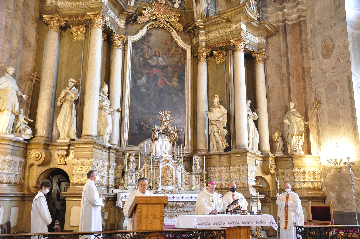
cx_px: 180
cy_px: 120
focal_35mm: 36
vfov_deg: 36.8
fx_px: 360
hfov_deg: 53.2
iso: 800
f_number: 5
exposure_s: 1/10
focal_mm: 24
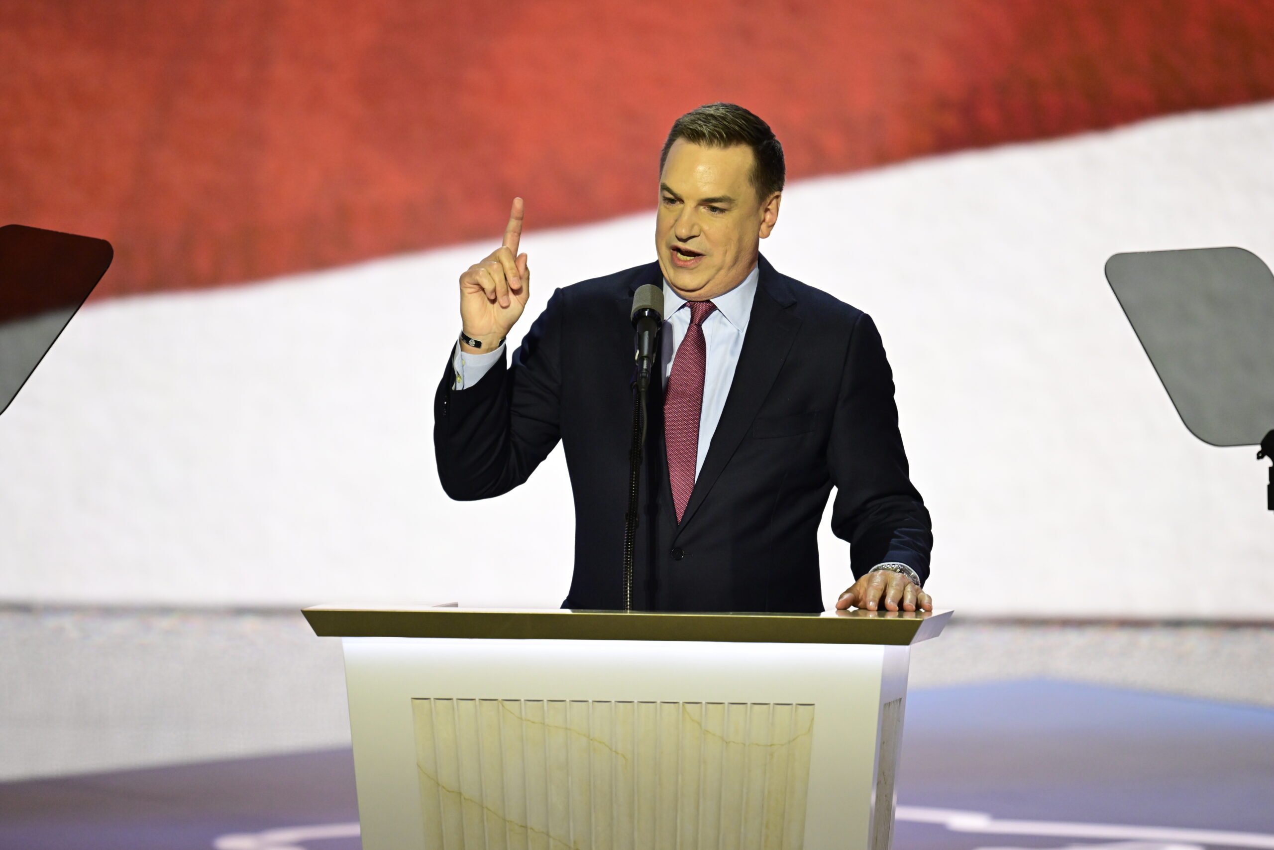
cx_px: 637
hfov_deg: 3.7
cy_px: 425
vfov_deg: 2.5
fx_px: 19817
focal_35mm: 560
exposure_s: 1/320
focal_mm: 560
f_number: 4
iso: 3200
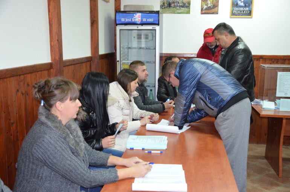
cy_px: 96
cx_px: 145
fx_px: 338
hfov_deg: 46.5
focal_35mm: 42
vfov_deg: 31.8
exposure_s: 1/60
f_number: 4
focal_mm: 28
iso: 2800
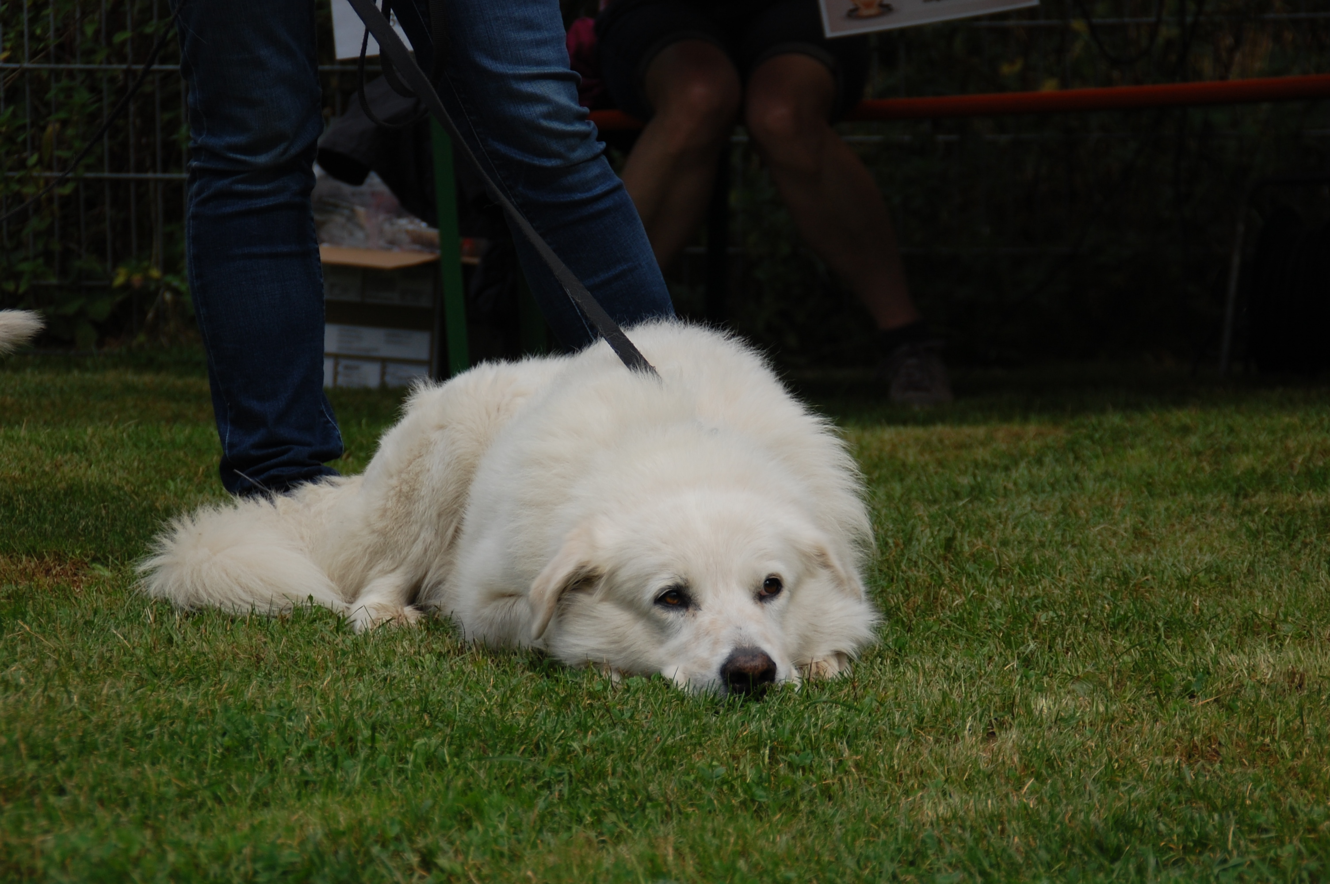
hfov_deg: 14.4
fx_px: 5260
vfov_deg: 9.6
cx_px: 665
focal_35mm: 142
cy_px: 442
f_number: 6.3
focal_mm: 95
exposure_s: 1/500
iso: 200
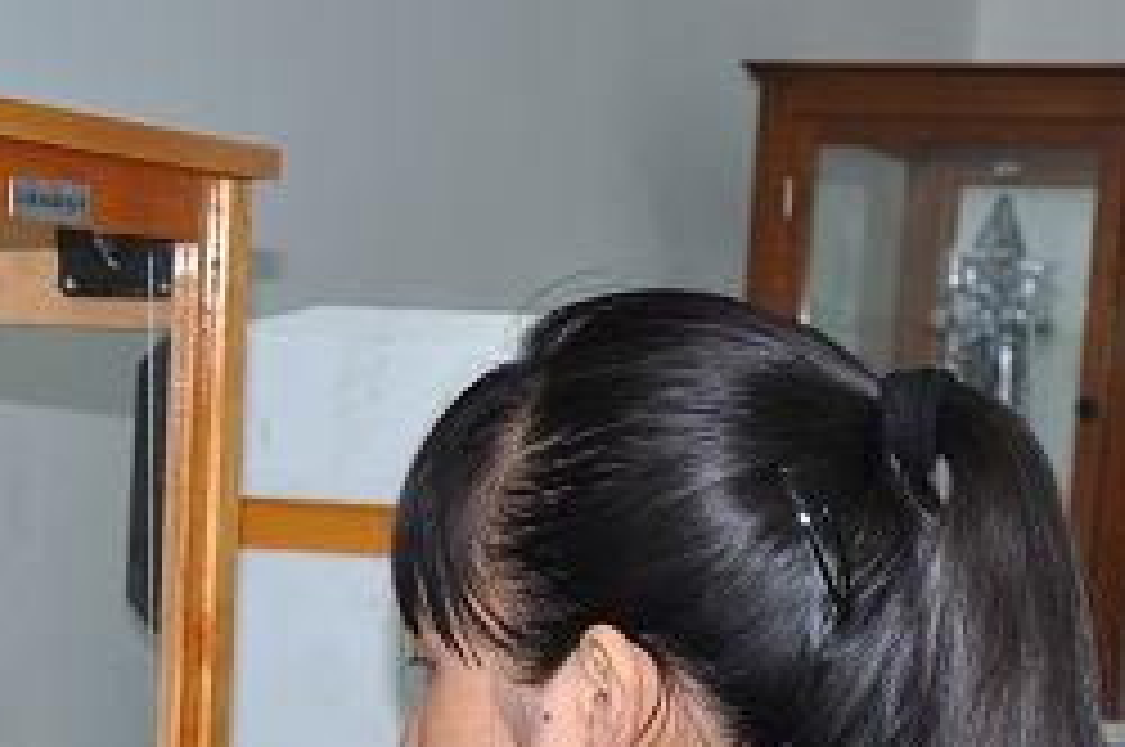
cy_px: 956
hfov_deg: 18.7
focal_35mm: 109
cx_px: 310
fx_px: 3402
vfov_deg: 12.2
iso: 200
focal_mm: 28
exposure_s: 1/60
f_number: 4
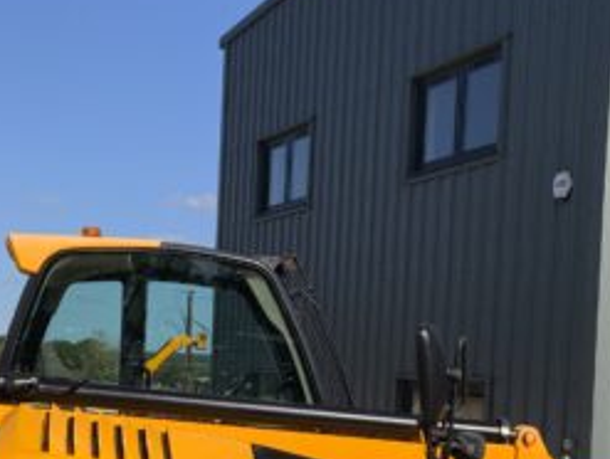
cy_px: 400
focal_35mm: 75
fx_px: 1324
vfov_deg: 19.4
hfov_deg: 25.9
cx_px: 336
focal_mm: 3
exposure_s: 1/2427
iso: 20
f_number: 1.8
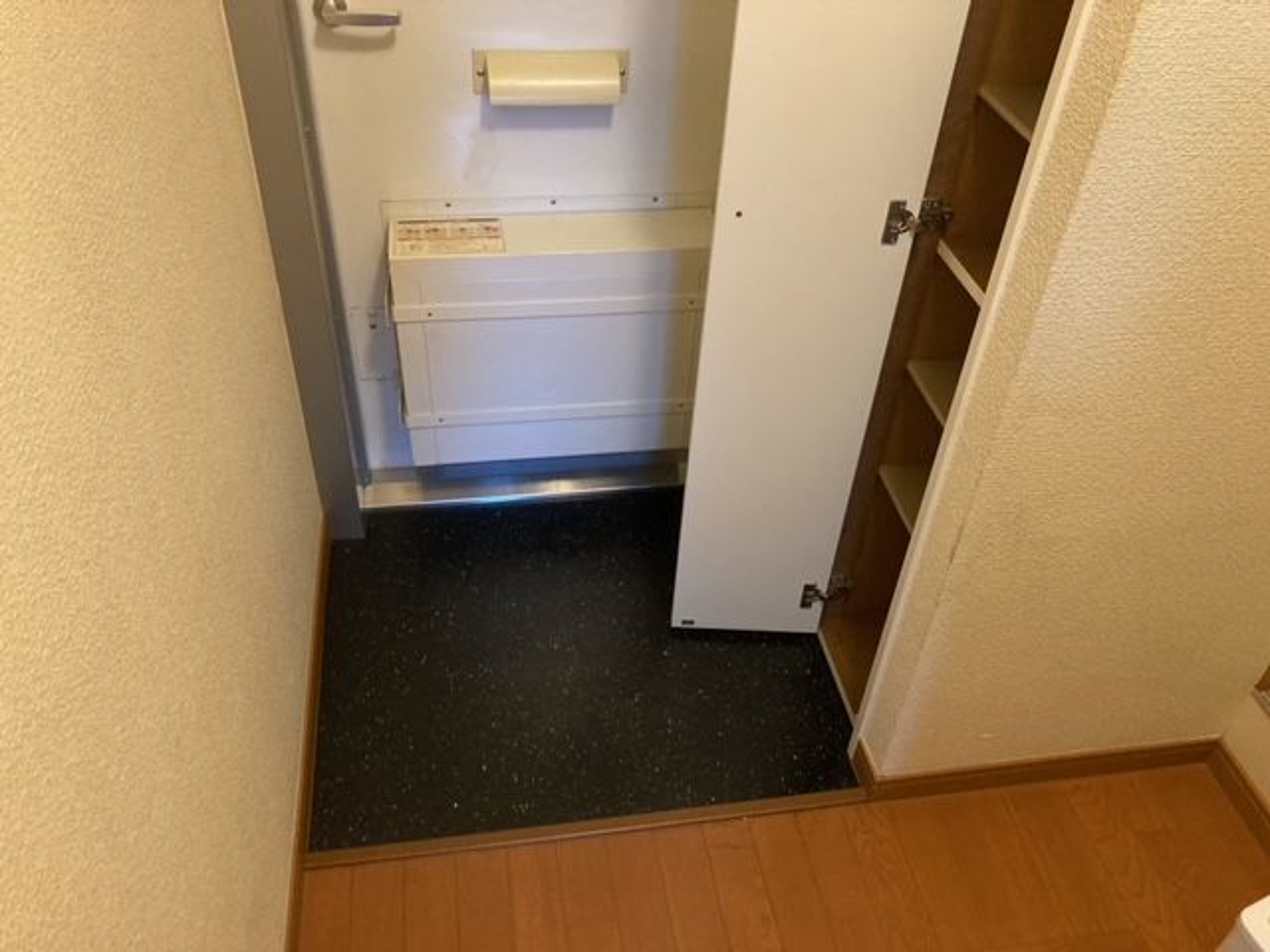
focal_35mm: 28
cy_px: 476
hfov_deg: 63.4
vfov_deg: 49.7
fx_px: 1027
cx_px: 635
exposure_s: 1/25
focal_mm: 3.99
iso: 320
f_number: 1.8
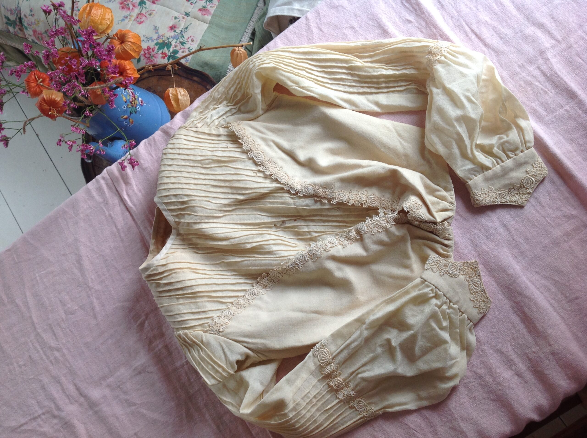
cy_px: 219
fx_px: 593
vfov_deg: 40.6
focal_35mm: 35
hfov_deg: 52.7
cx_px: 294
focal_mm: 4.28
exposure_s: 1/40
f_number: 2.4
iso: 50
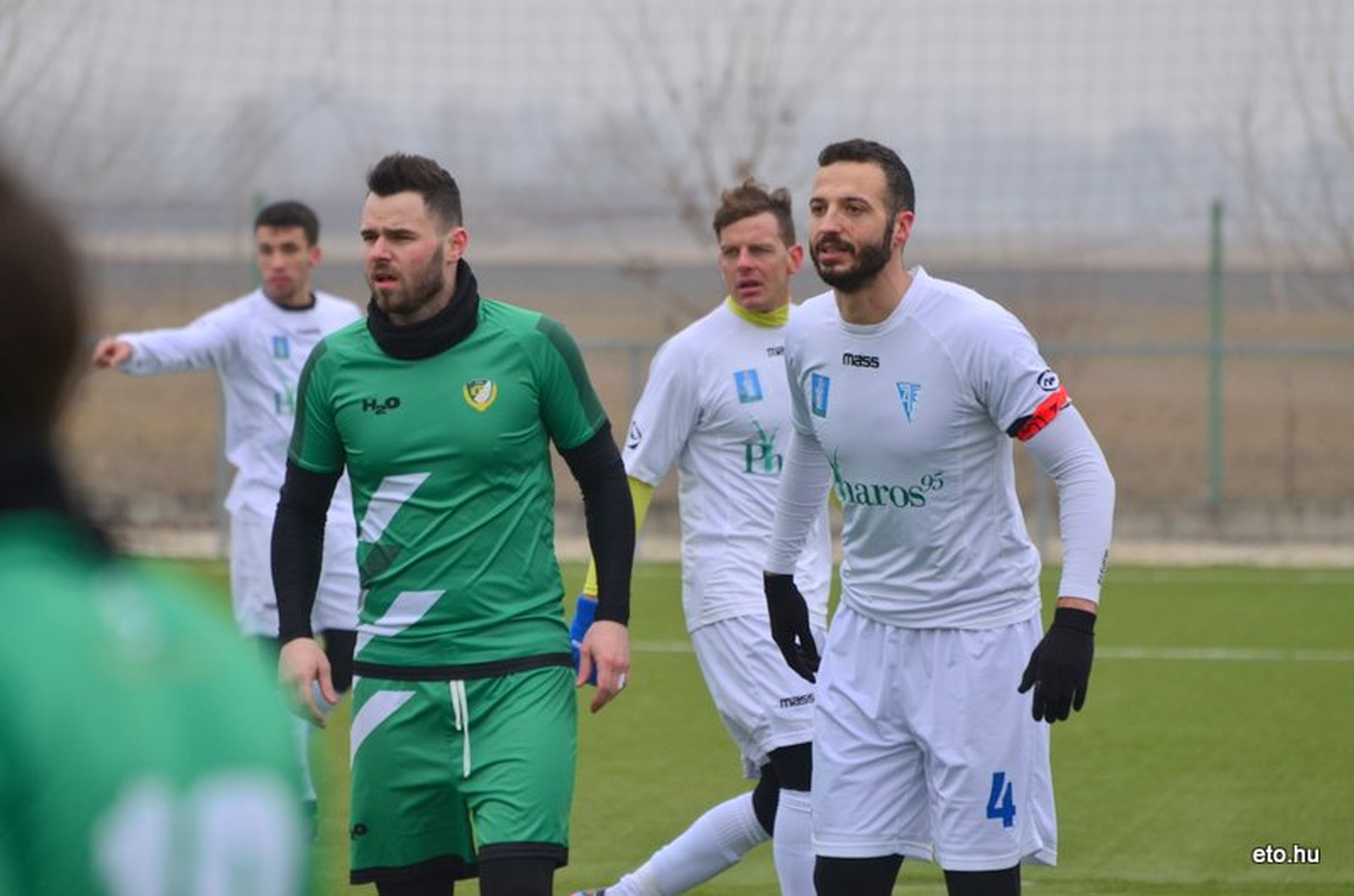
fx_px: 15202
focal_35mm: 405
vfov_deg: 3.4
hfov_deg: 5.1
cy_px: 448
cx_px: 677
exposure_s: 1/800
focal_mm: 270
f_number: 5.6
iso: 800
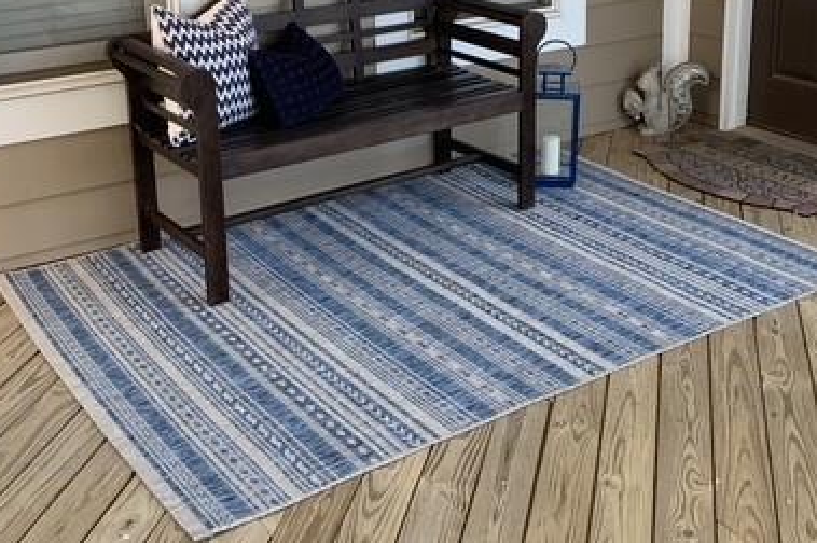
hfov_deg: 38.7
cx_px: 491
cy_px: 112
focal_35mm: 51
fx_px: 1156
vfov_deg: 26.0
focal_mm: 3
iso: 32
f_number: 1.8
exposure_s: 1/122
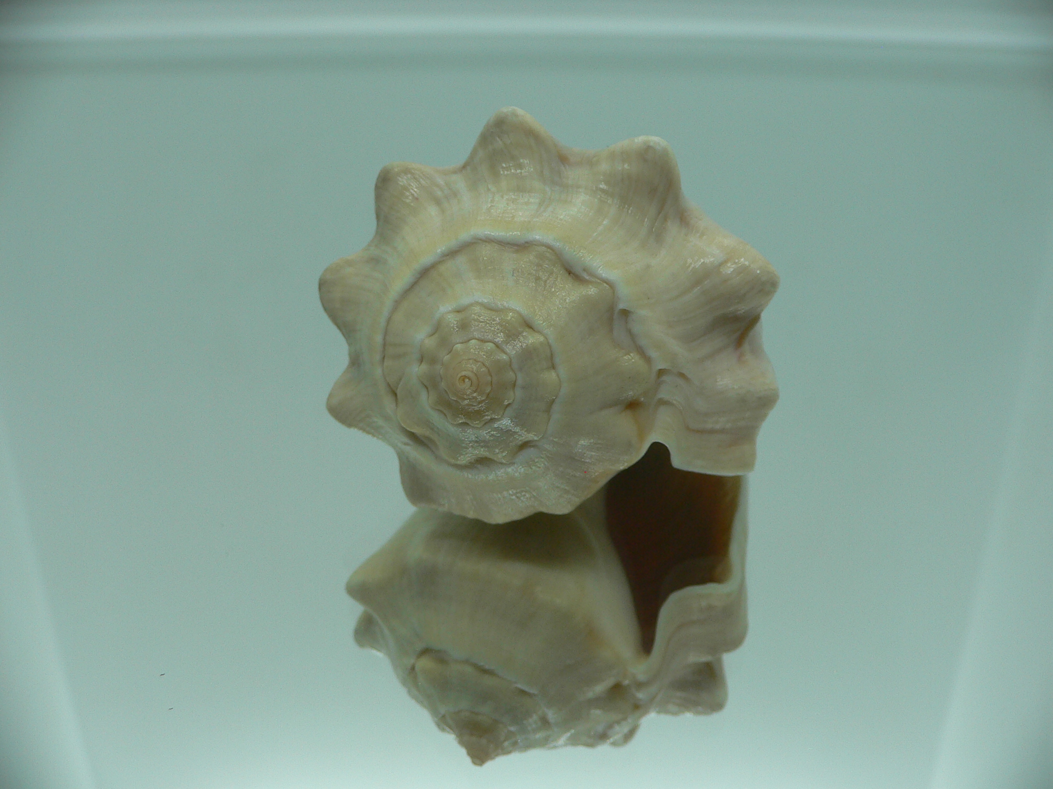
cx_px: 526
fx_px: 1065
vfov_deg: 40.7
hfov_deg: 52.6
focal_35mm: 35
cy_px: 394
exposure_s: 1/80
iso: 80
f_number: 2.8
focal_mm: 4.6
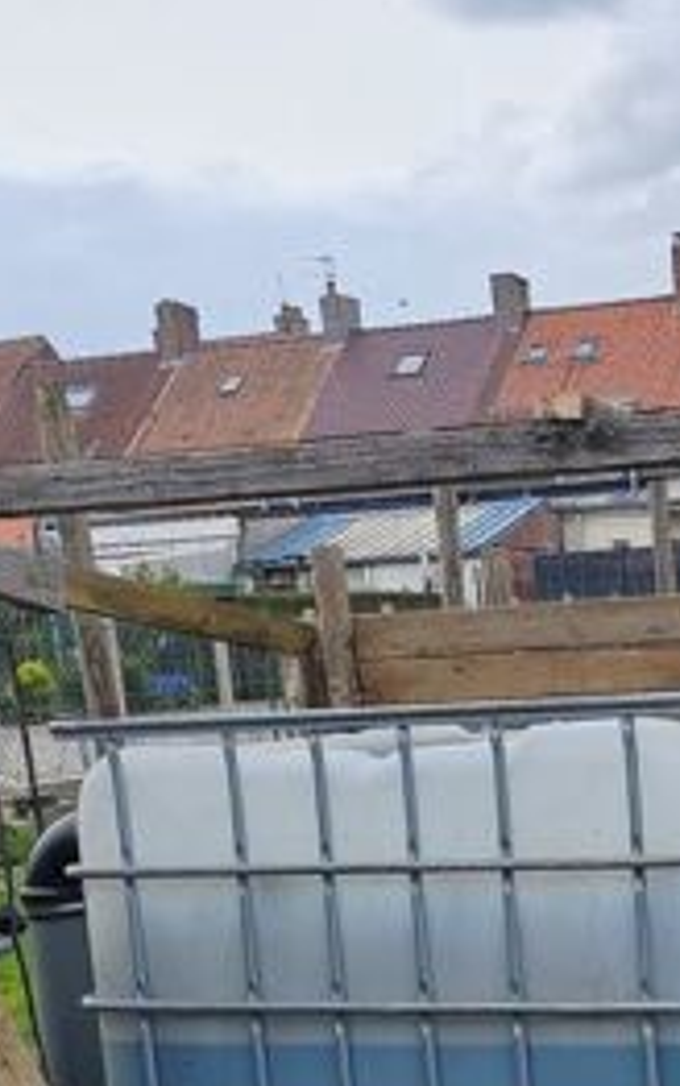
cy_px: 1094
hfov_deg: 17.7
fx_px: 2073
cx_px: 813
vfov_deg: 27.6
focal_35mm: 70
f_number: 1.9
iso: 101
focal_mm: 5.52
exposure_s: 1/2026
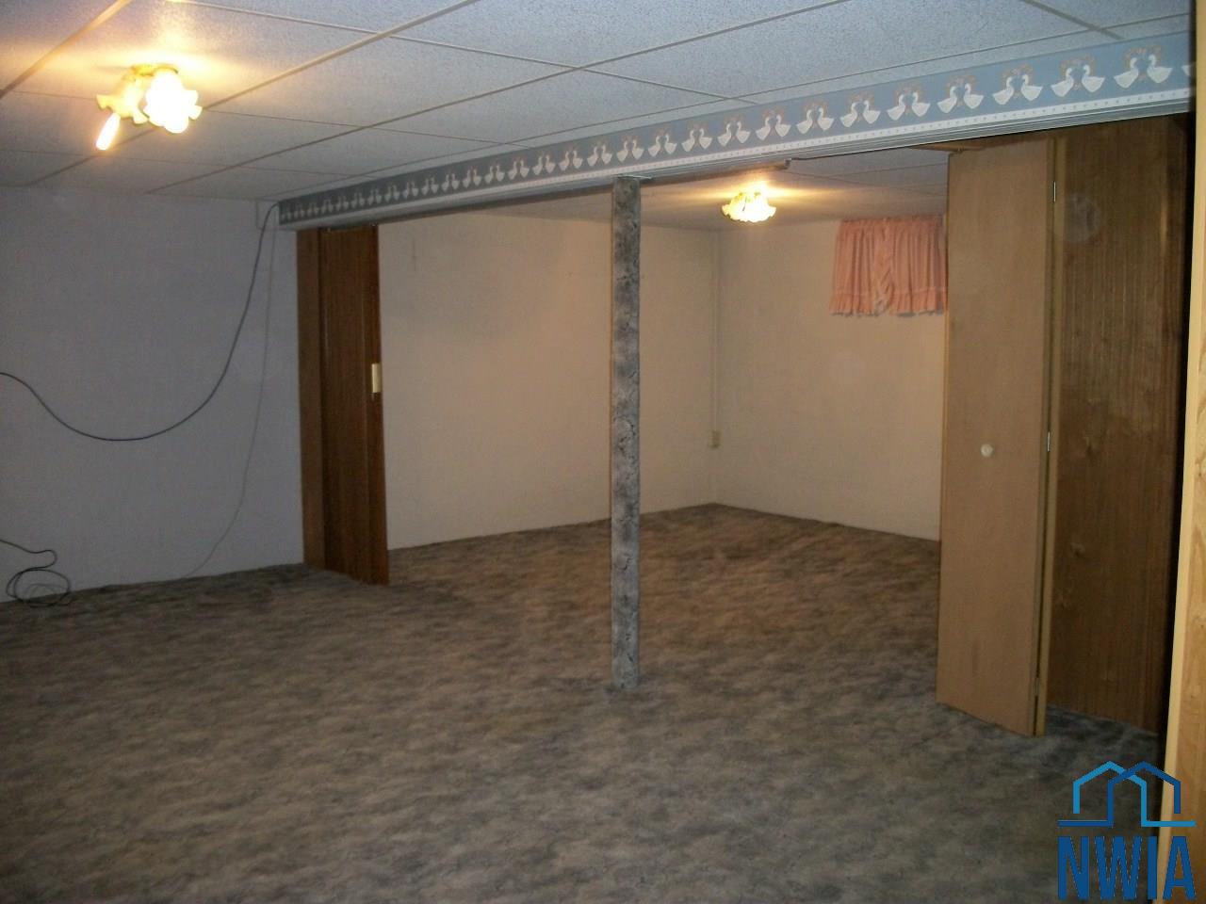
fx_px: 1115
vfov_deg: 44.2
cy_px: 452
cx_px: 603
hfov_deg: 56.8
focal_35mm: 32
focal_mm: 5.7
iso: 250
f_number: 2.9
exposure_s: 1/30
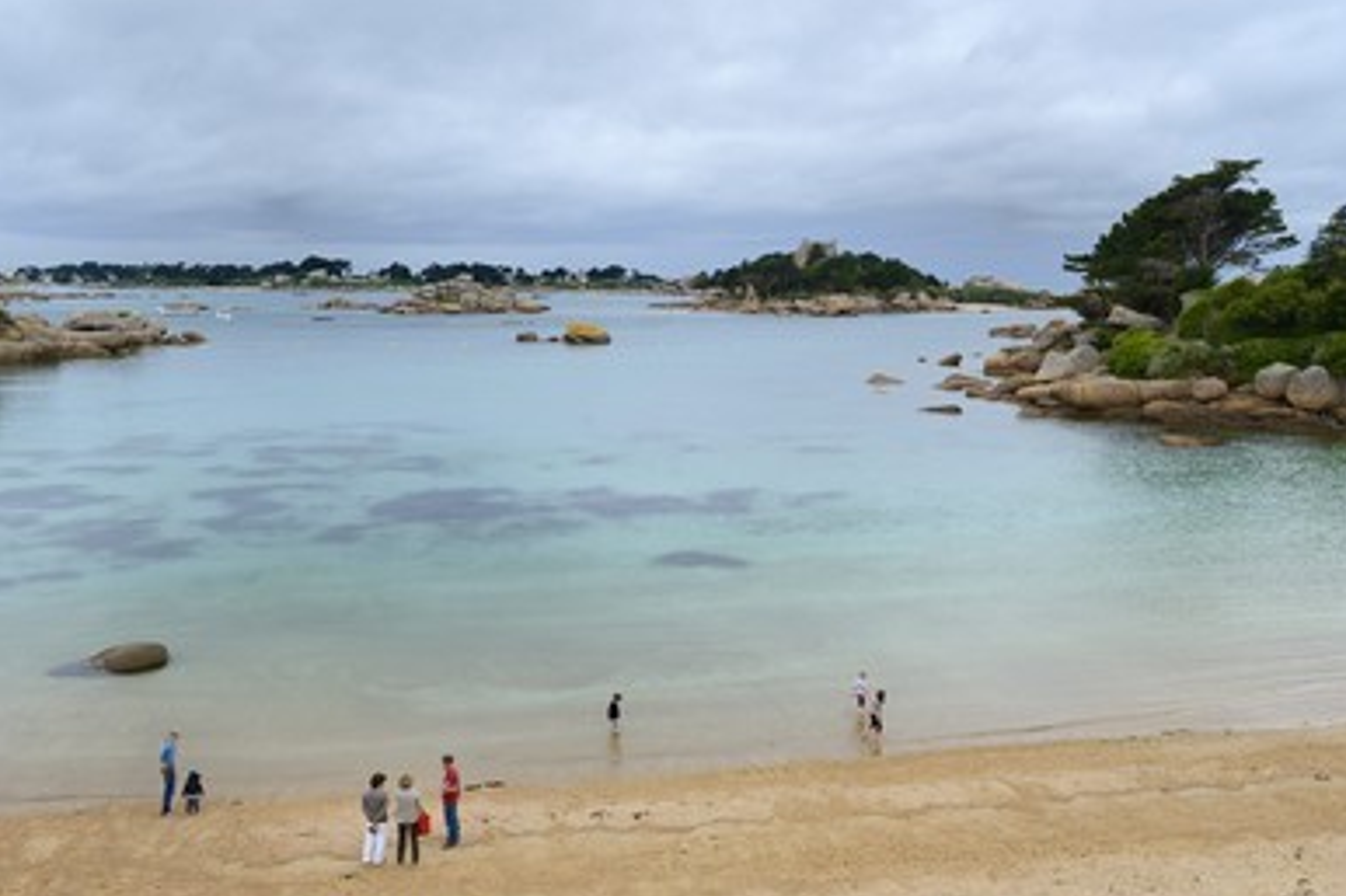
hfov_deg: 51.9
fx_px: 1383
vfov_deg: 35.9
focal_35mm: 37
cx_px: 670
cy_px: 439
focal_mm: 34
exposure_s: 1/250
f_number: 8
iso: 200
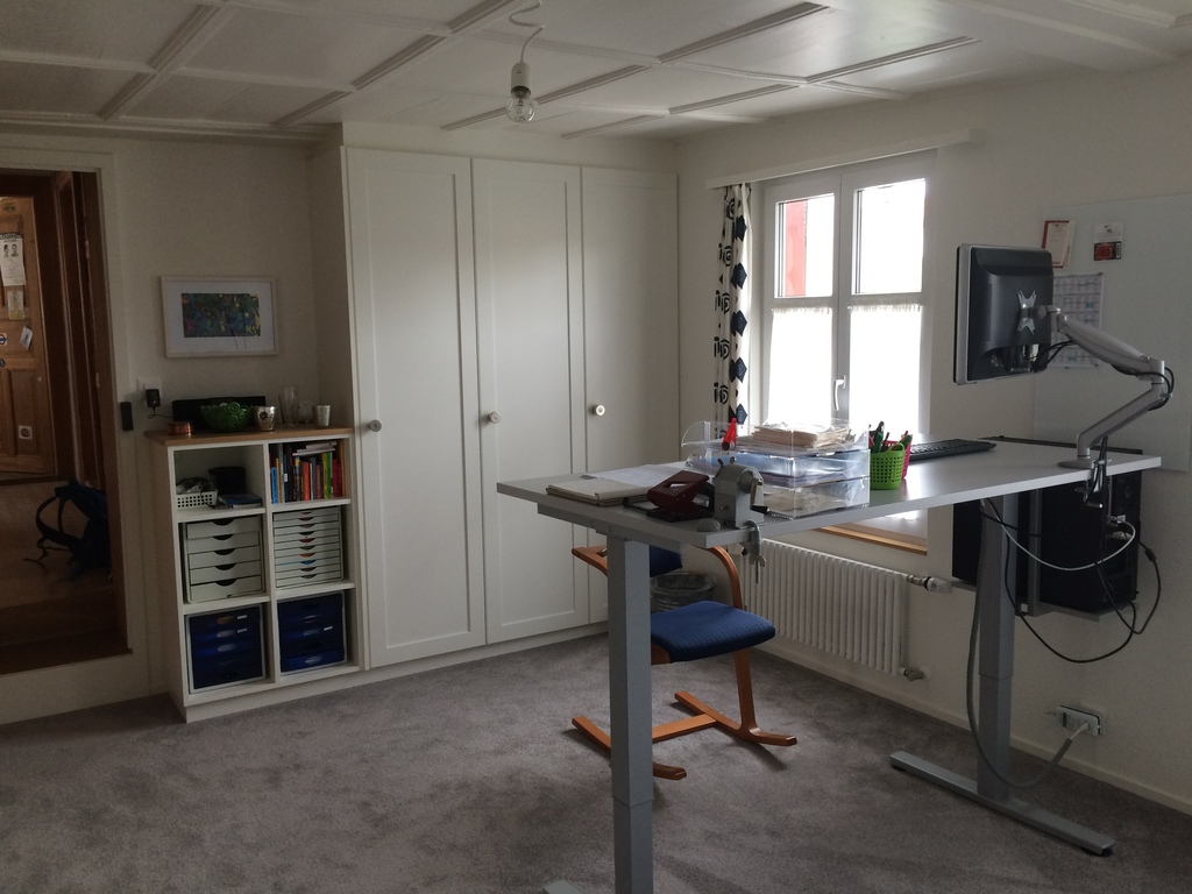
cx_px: 596
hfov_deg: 61.7
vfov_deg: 48.2
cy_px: 447
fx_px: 999
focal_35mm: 29
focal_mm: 4.15
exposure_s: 1/33
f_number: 2.2
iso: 100
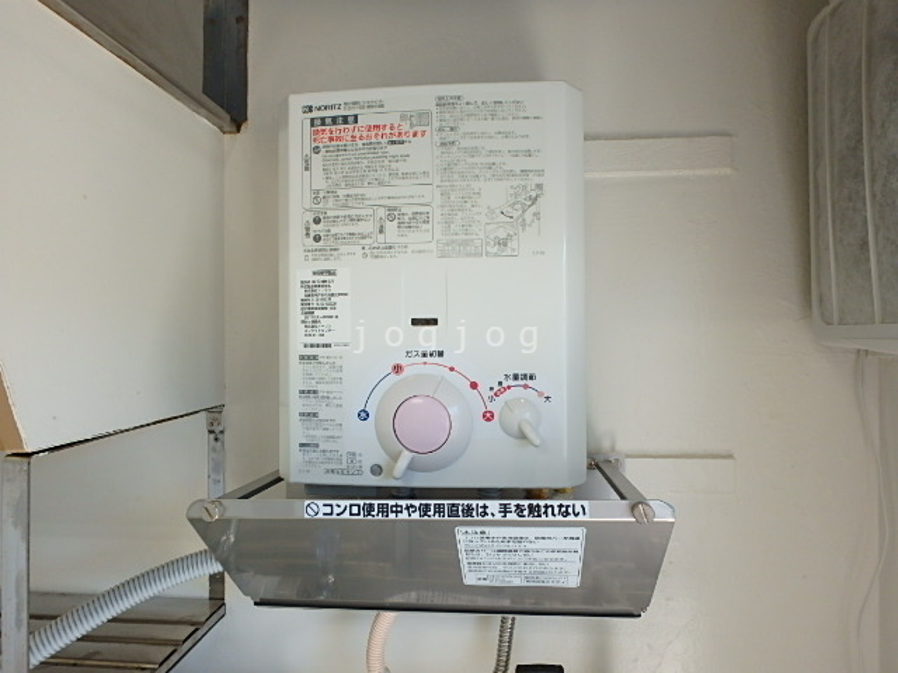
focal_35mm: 21
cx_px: 449
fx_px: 545
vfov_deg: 63.4
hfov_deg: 79.0
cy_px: 336
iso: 160
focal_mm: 3.7
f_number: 3.5
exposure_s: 1/60
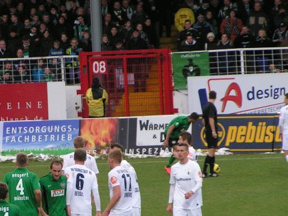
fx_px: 3475
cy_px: 135
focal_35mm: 418
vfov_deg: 3.6
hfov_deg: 4.7
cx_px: 56
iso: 160
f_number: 3.5
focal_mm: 34.5
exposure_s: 1/320
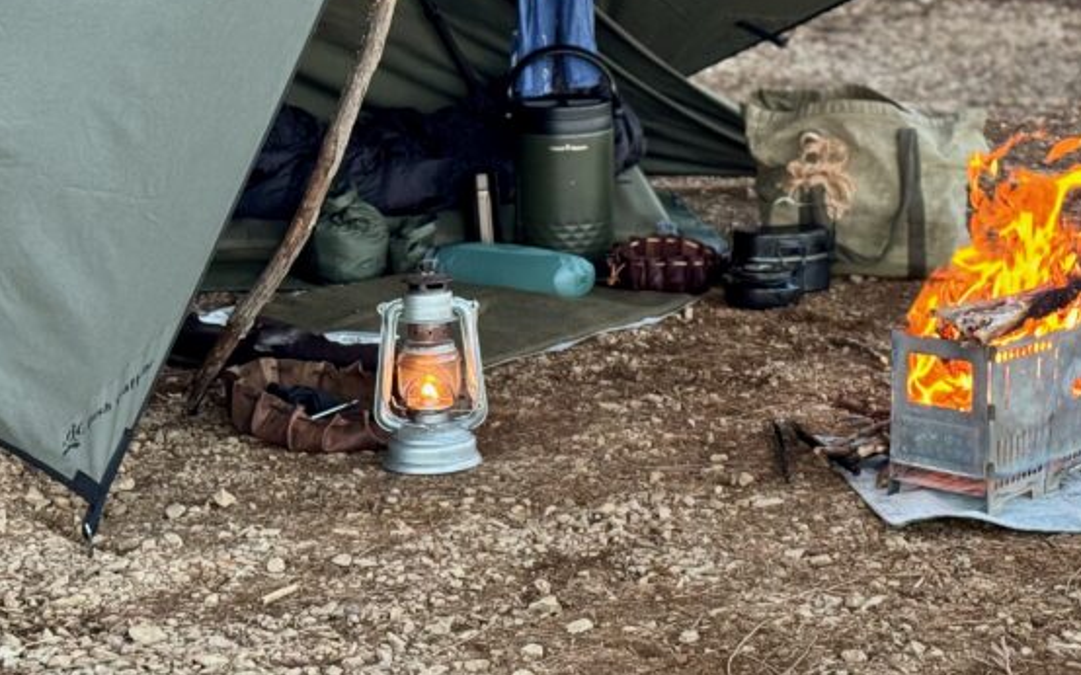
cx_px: 702
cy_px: 98
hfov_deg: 22.0
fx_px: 2769
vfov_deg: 13.8
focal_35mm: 94
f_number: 1.78
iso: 250
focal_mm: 6.76
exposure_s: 1/60
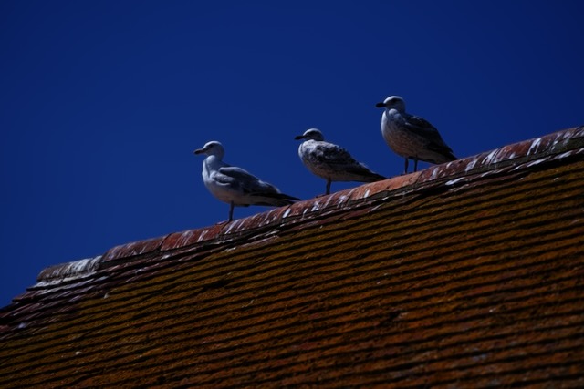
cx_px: 292
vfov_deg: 8.3
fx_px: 2677
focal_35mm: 165
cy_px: 194
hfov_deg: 12.4
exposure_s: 1/200
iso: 200
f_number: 4
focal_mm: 165
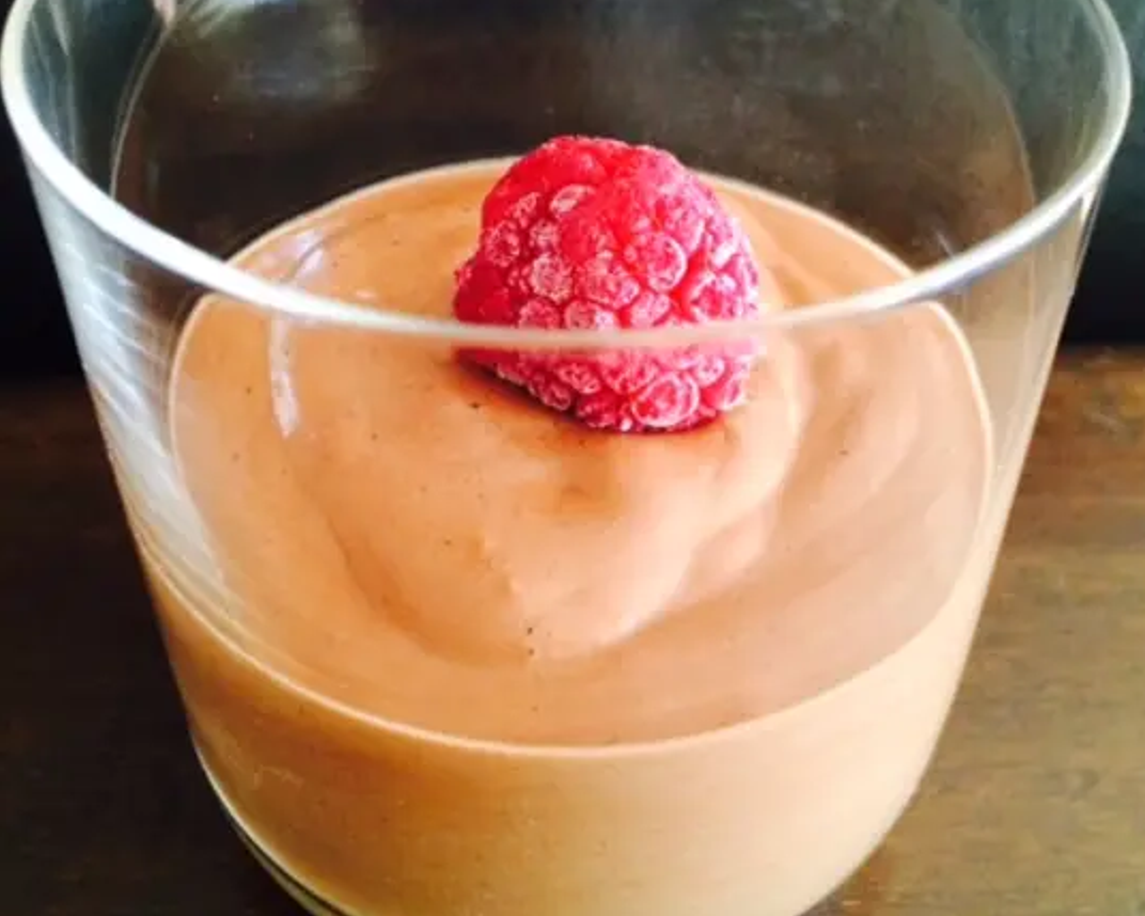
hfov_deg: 47.9
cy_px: 389
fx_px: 1288
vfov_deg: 39.1
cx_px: 575
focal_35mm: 38
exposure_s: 1/30
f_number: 2.2
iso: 320
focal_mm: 4.15
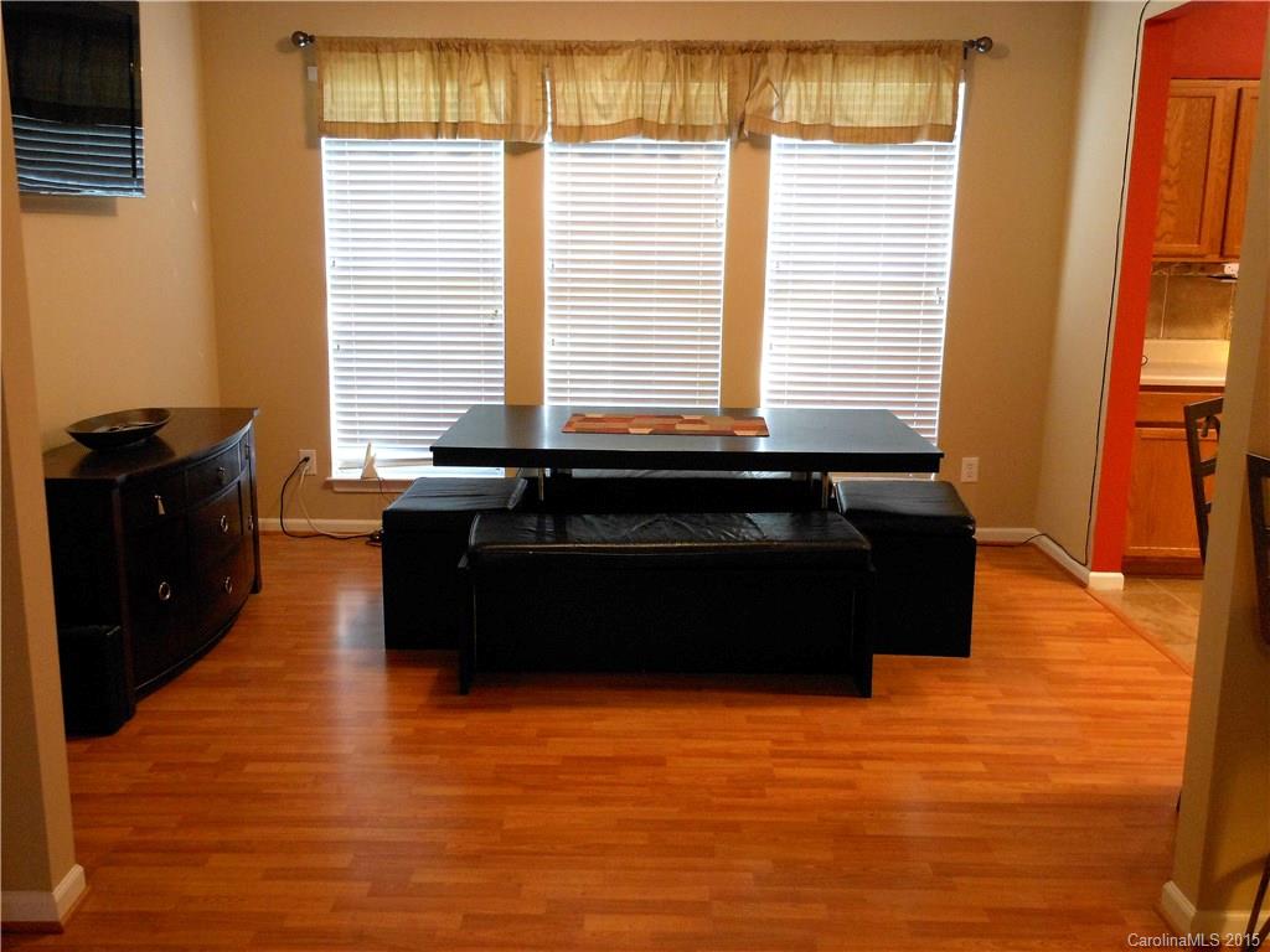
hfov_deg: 55.4
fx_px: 1211
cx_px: 635
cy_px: 476
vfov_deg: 42.9
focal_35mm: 33
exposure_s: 1/10
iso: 400
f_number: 4
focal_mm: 5.9
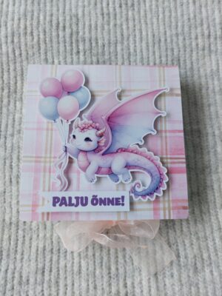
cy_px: 148
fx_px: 205
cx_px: 111
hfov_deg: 56.8
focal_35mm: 24
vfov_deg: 71.6
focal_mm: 5.23
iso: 50
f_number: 1.8
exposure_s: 1/50
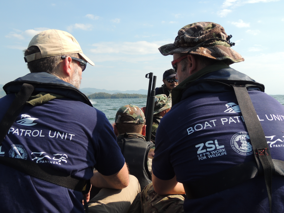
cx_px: 142
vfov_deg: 40.7
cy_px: 106
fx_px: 287
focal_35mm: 35
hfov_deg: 52.6
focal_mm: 6.2
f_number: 3.3
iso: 100
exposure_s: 1/800
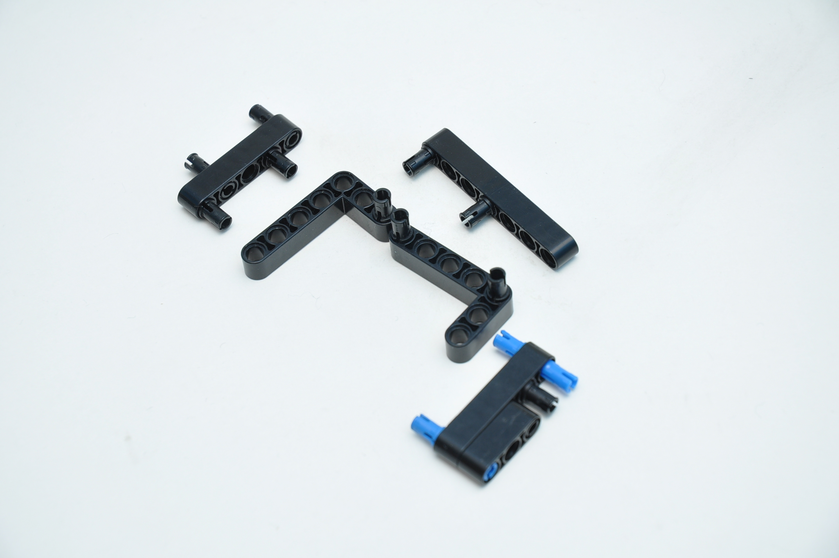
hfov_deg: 19.5
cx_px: 420
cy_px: 279
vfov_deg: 13.0
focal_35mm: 105
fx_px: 2444
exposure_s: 1/60
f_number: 7.1
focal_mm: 70
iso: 200
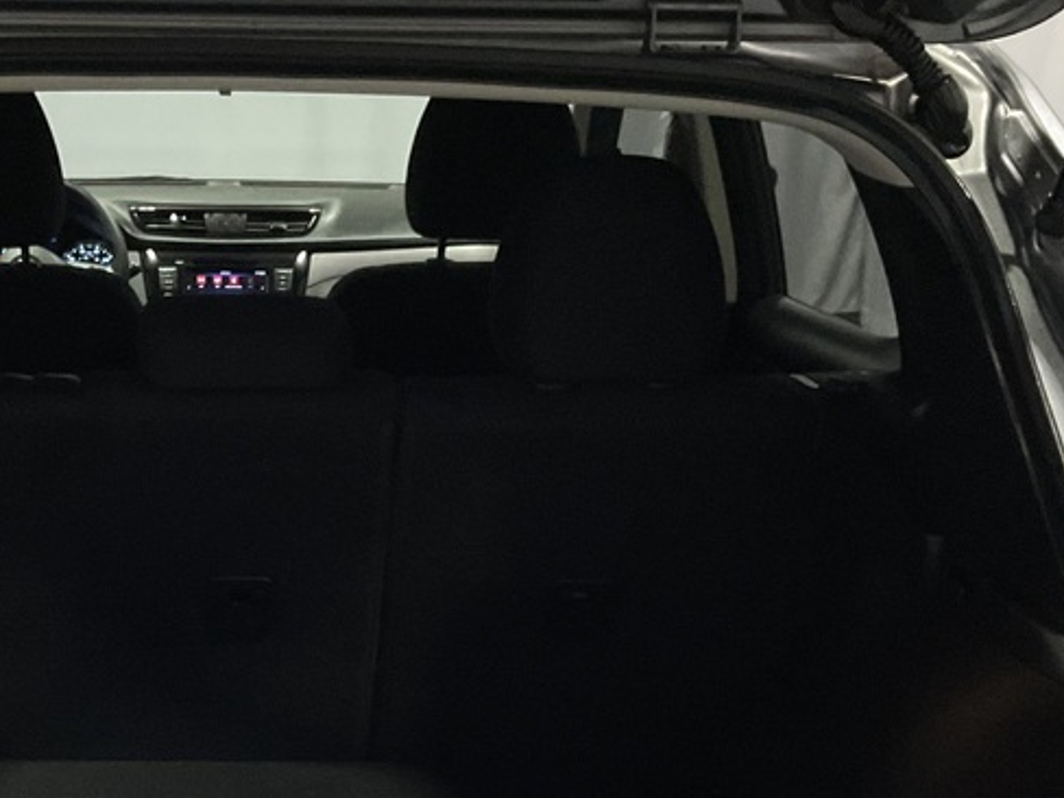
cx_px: 257
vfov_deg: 24.9
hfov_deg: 33.1
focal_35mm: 57
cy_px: 715
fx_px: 1752
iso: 64
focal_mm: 3
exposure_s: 1/100
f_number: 1.8
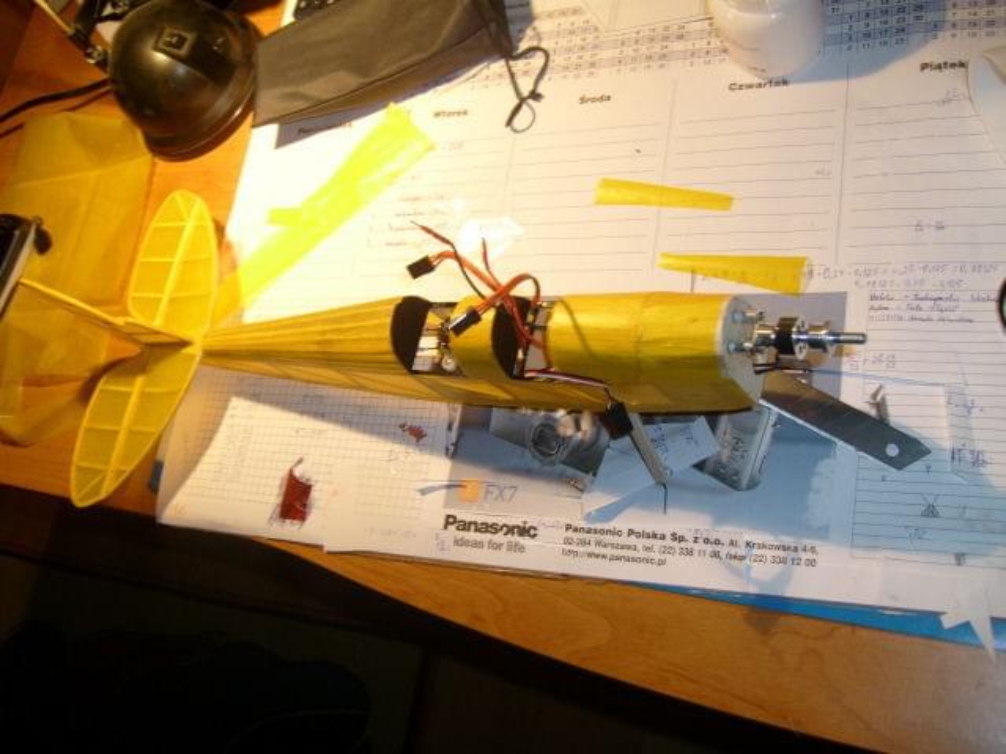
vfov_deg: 40.7
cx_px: 503
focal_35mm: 35
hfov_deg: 52.6
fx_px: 1017
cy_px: 377
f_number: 2.8
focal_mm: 5.8
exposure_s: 1/15
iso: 80
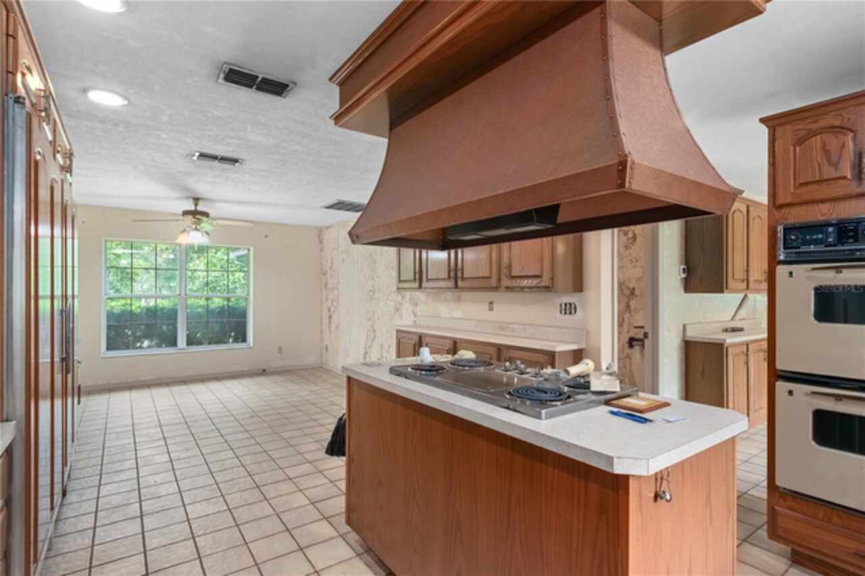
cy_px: 288
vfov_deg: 72.0
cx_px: 432
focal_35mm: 16
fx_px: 396
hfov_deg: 95.0
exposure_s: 1.6
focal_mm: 11
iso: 250
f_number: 9
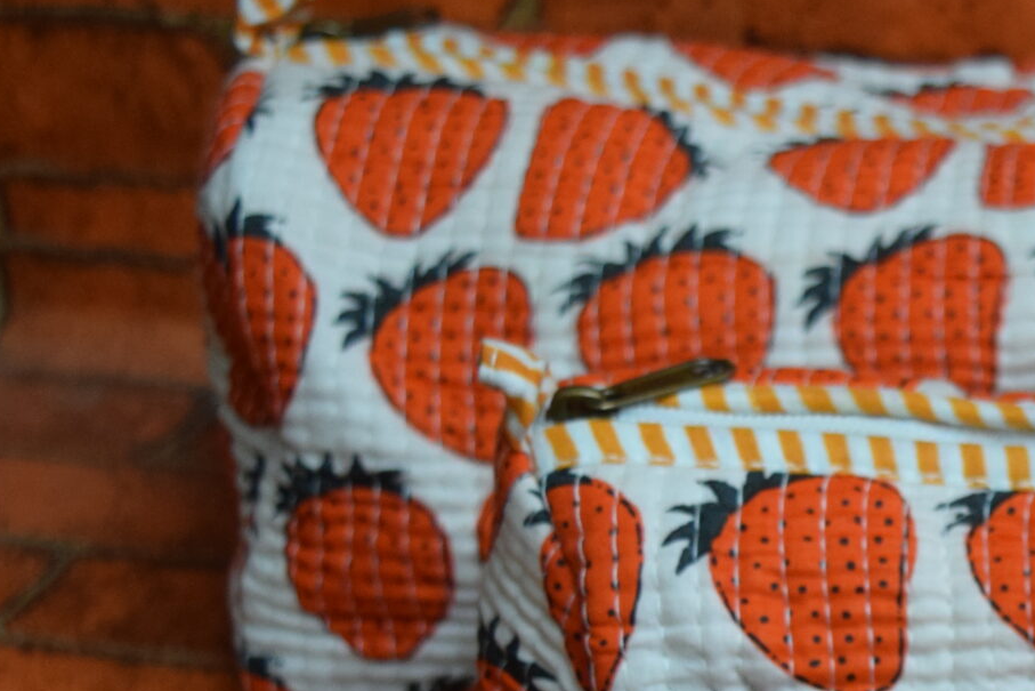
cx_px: 1374
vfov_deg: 10.7
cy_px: 685
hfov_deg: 15.3
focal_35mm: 127
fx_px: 3652
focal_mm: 30
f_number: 4.2
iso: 1100
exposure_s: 1/60
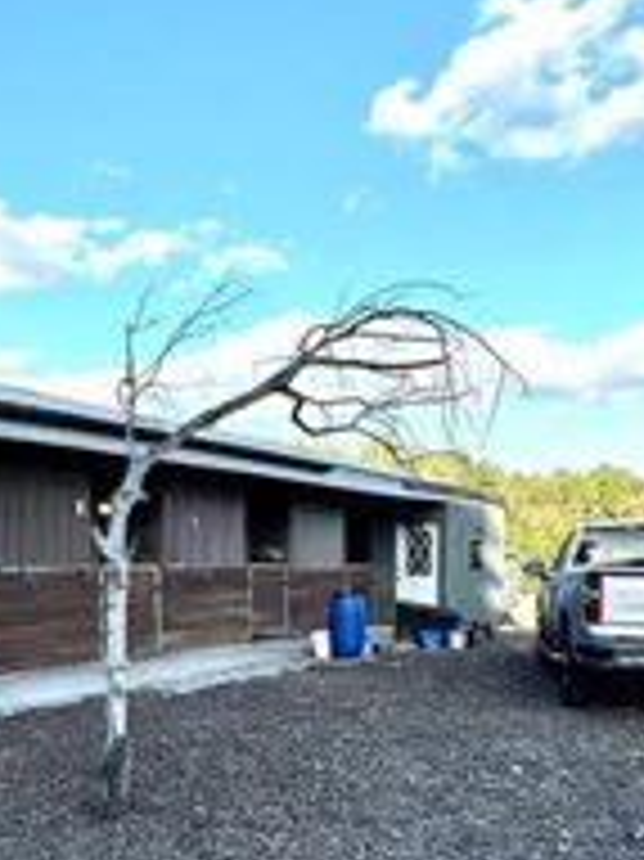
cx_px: 286
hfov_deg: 36.7
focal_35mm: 39
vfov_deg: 46.3
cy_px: 635
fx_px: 968
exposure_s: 1/963
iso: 50
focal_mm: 2.22
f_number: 2.2
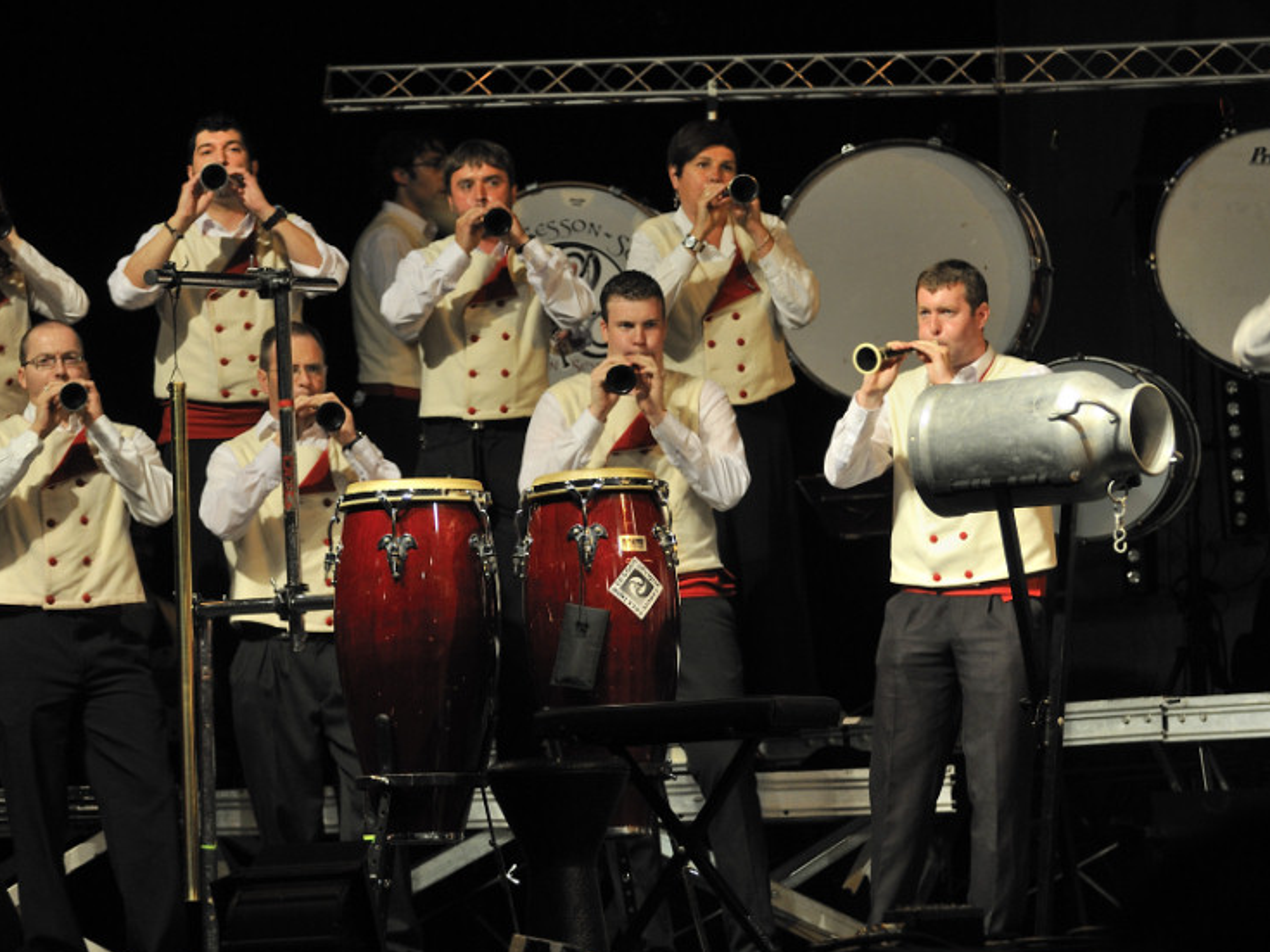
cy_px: 389
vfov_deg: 7.7
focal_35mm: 192
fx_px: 7043
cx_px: 460
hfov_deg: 10.3
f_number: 4.5
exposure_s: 1/60
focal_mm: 98
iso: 640
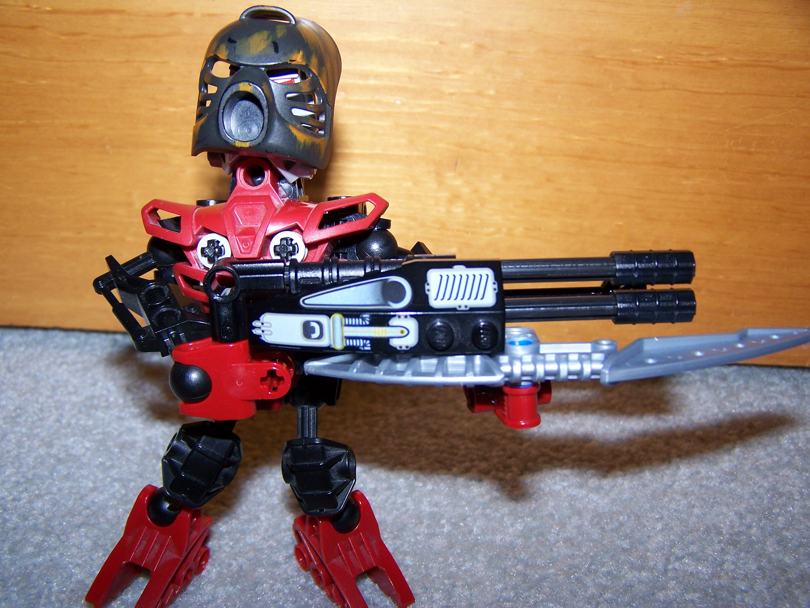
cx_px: 405
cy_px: 304
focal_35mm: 38
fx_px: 890
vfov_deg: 37.8
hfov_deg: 48.9
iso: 80
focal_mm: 6.3
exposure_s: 1/60
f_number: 2.8
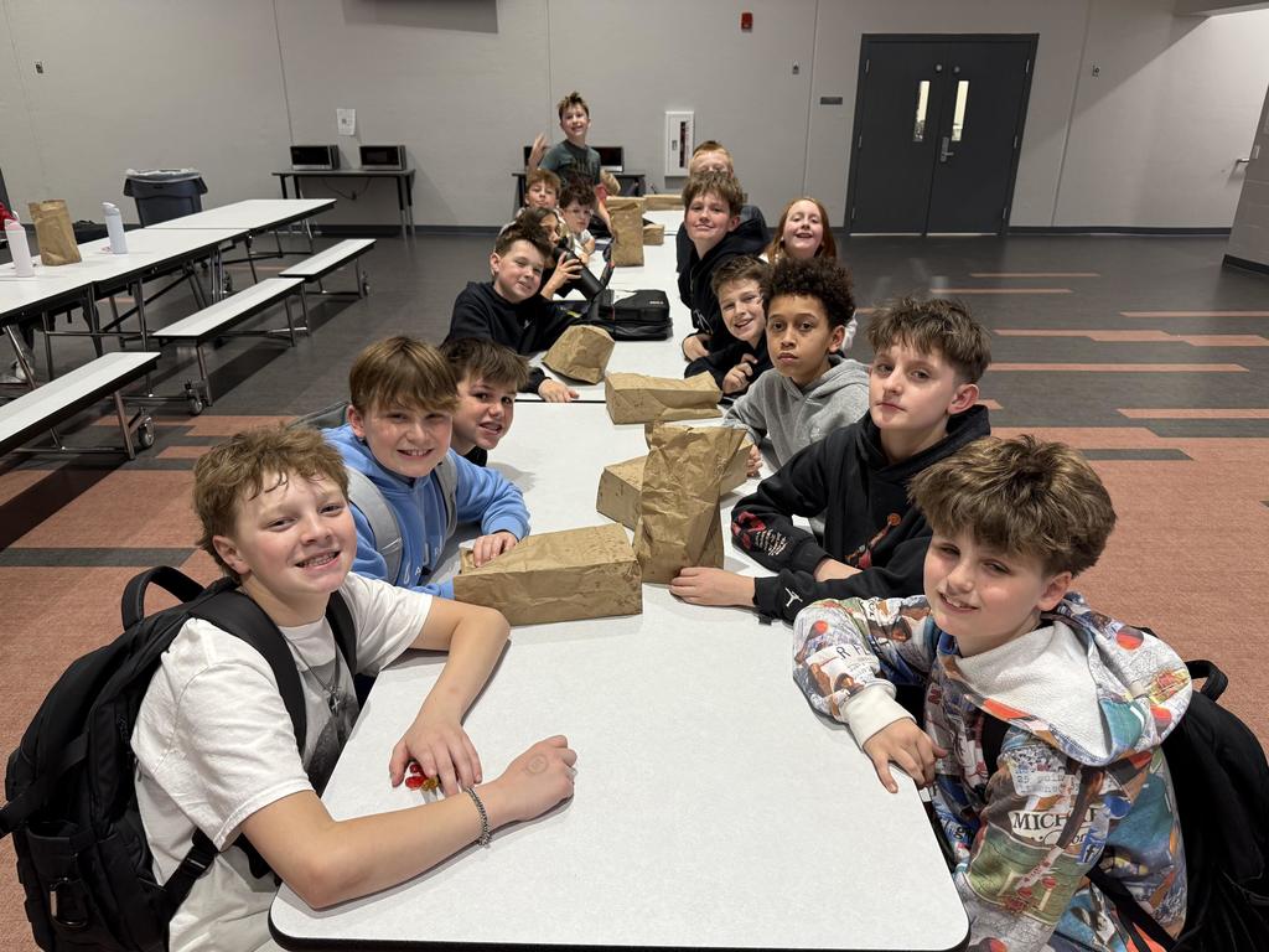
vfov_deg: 56.8
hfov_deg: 71.6
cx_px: 634
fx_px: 880
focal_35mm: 24
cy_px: 476
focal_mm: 6.76
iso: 200
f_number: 1.78
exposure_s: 1/90
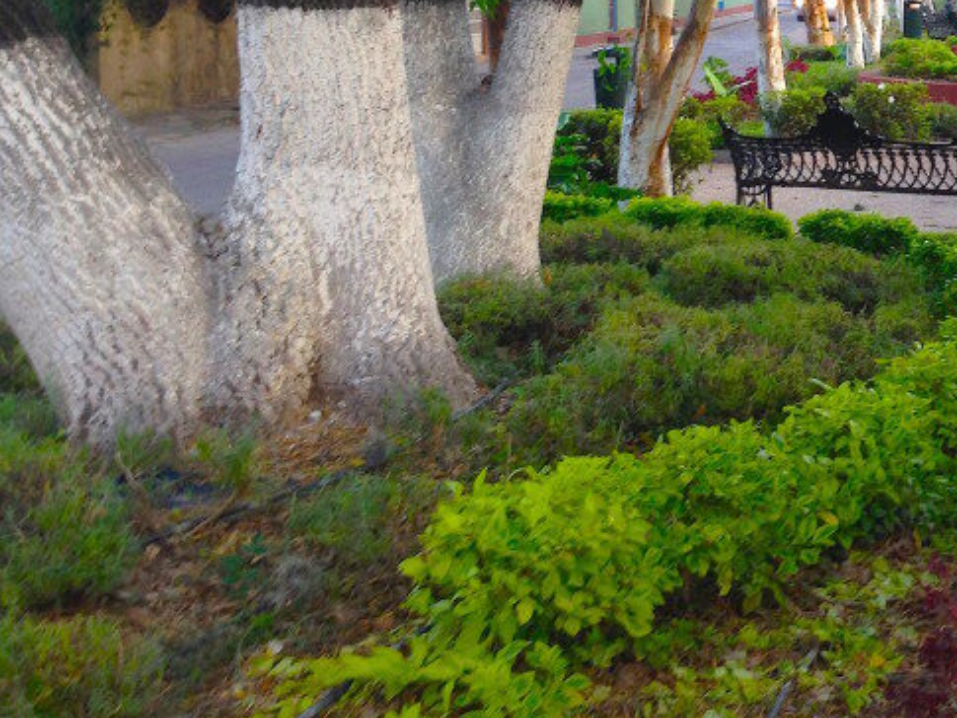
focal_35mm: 68
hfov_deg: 27.2
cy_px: 101
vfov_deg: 21.2
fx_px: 1880
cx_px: 923
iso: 64
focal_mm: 4.12
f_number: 2.4
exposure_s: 1/20
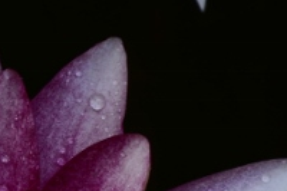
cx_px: -52
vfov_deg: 3.2
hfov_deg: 4.9
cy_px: 349
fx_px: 3353
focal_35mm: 421
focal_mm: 105
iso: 100
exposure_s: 1/4
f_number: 32
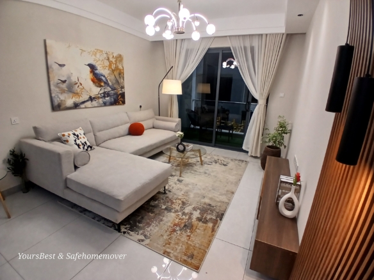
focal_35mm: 17
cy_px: 140
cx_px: 187
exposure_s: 1/50
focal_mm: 1.4
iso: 64
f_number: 2.2
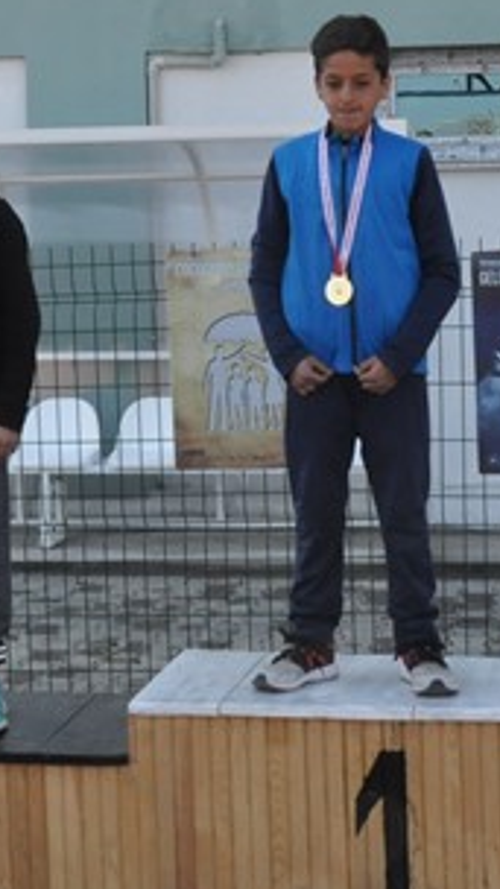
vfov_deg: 22.6
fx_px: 2216
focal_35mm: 94
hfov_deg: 12.9
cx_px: 225
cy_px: 313
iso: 1250
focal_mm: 28
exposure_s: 1/200
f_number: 14
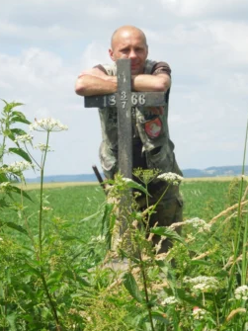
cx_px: 124
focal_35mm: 141
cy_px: 162
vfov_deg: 14.0
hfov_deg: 10.5
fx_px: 1348
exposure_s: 1/400
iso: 400
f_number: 9.8
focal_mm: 24.2
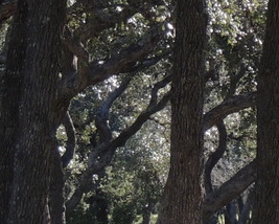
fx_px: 4057
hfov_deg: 3.9
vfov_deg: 3.2
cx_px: 550
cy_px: 160
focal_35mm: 491
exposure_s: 1/400
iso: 220
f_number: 4.2
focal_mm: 18.7
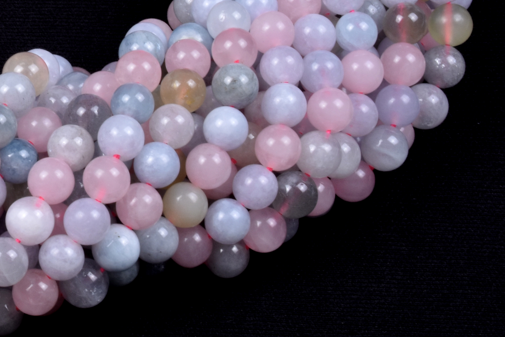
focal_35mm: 197
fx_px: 2763
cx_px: -25
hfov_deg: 10.3
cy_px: -6
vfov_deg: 6.9
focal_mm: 50
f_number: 29
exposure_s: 1/125
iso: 200
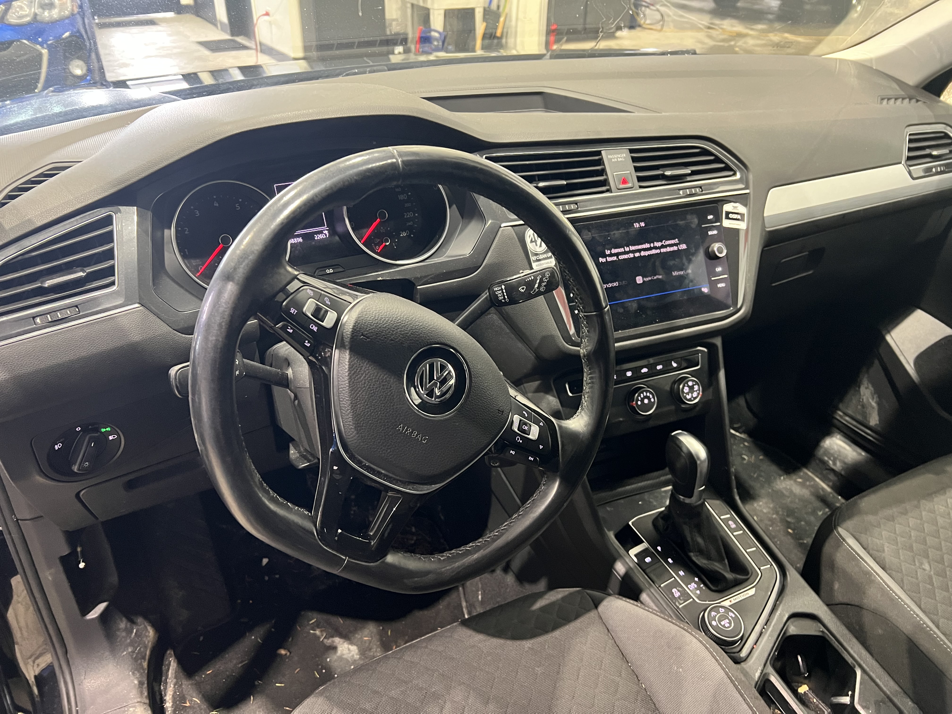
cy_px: 357
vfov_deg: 53.1
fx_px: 715
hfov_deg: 67.3
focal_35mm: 26
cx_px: 476
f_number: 1.5
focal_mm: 5.7
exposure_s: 1/40
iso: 640
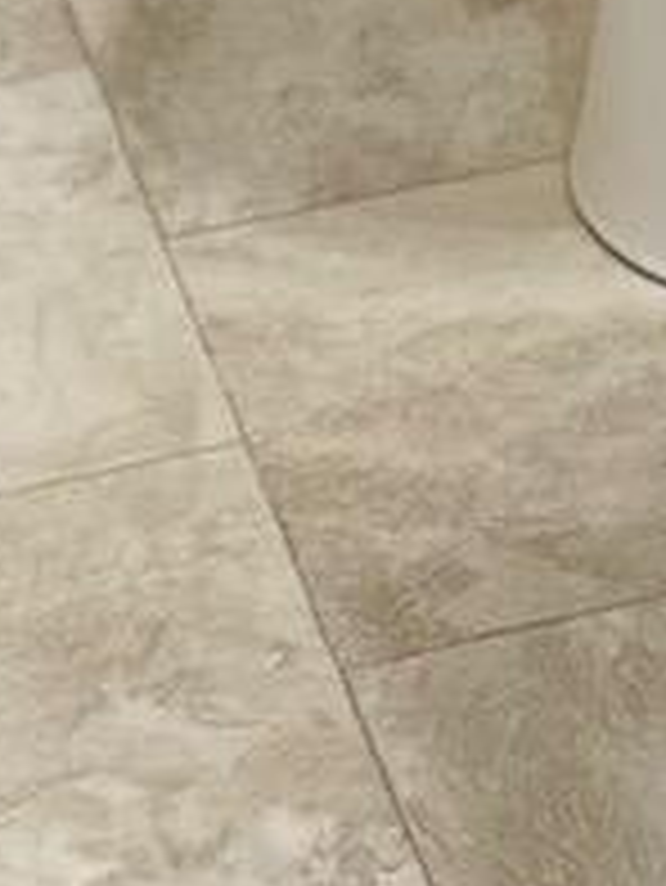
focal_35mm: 187
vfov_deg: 9.4
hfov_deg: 7.9
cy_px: -1223
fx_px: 4792
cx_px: 864
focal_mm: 6.86
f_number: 1.78
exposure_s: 1/60
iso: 160
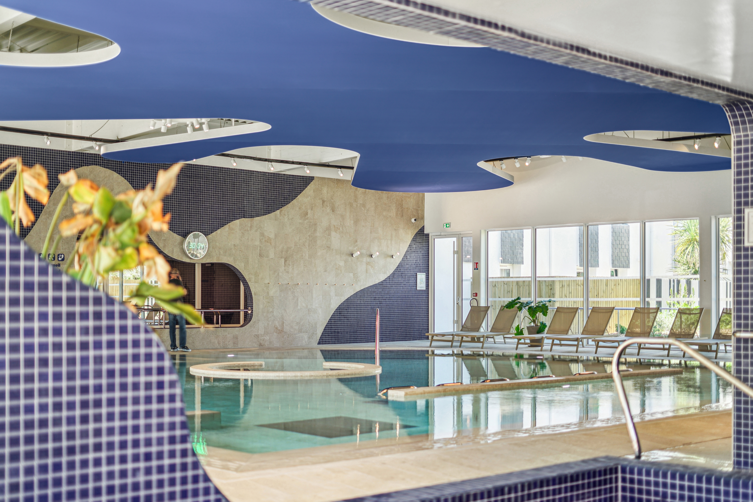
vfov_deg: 27.0
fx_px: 1046
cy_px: 251
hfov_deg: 39.6
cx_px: 376
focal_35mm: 50
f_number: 1.8
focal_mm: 50
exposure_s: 1/250
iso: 100
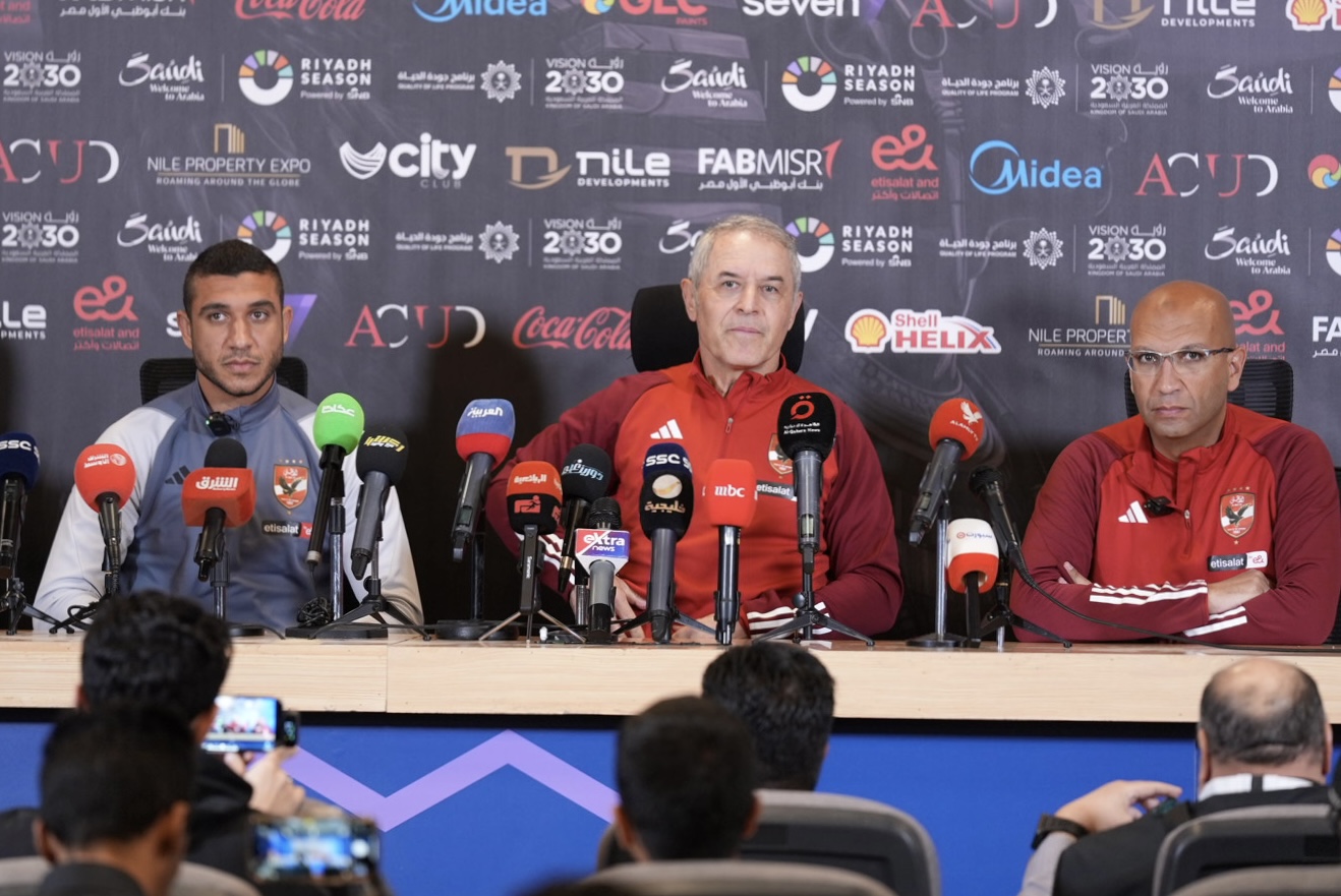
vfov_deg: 6.9
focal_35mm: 200
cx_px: 670
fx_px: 7456
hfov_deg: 10.3
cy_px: 448
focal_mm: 200
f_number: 3.2
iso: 1250
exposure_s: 1/100
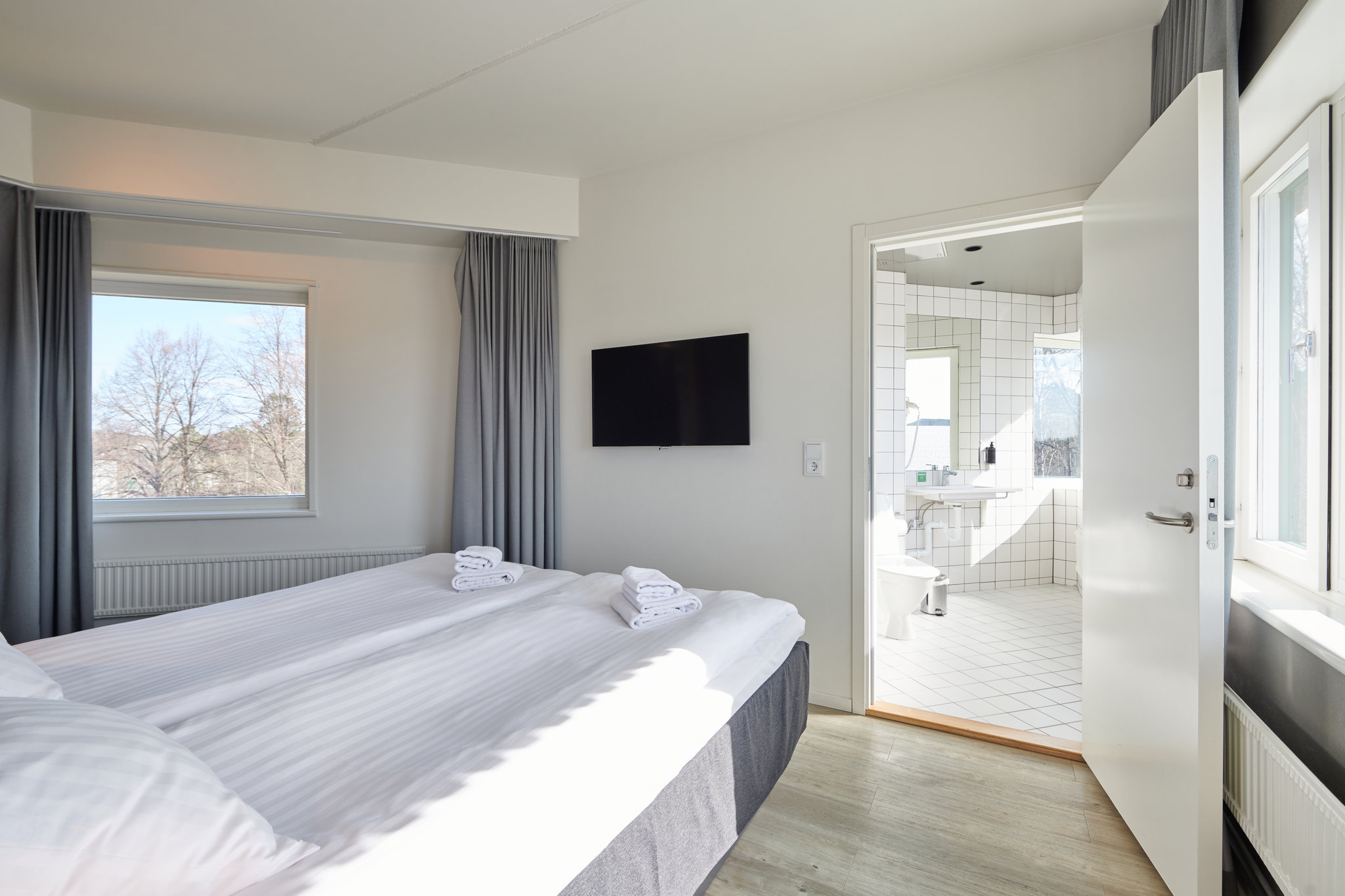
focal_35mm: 15
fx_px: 560
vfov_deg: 77.3
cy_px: 448
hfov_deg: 100.4
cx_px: 672
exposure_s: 1/40
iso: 80
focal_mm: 15
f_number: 8
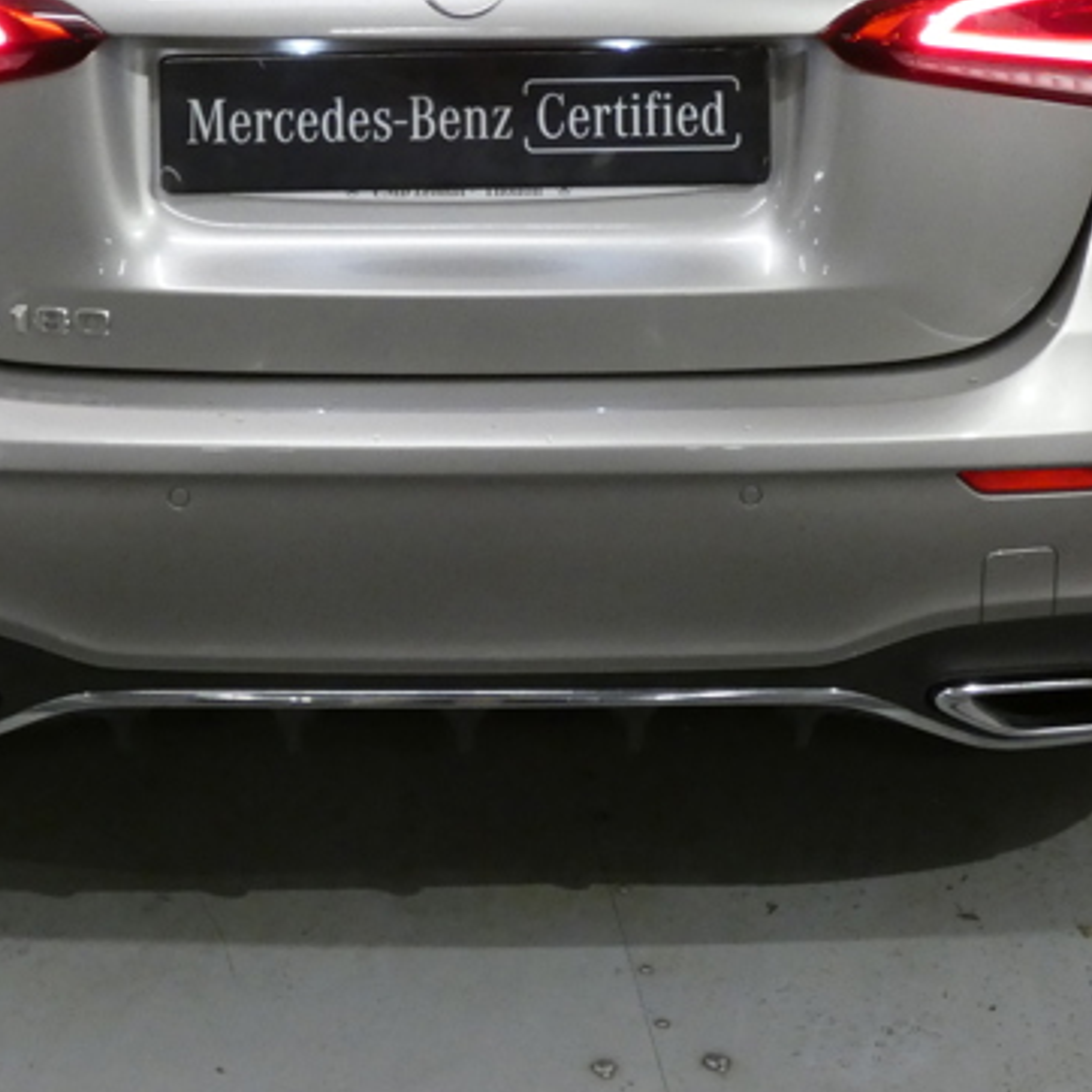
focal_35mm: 80
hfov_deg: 21.6
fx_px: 2855
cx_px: 468
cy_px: 214
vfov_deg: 21.4
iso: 800
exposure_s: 1/80
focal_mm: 7.3
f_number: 3.6
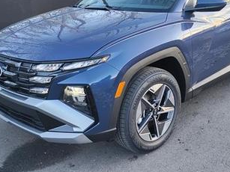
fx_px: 306
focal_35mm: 46
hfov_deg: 40.9
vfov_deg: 31.3
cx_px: 147
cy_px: 61
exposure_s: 1/120
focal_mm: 4.26
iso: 491
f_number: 1.8
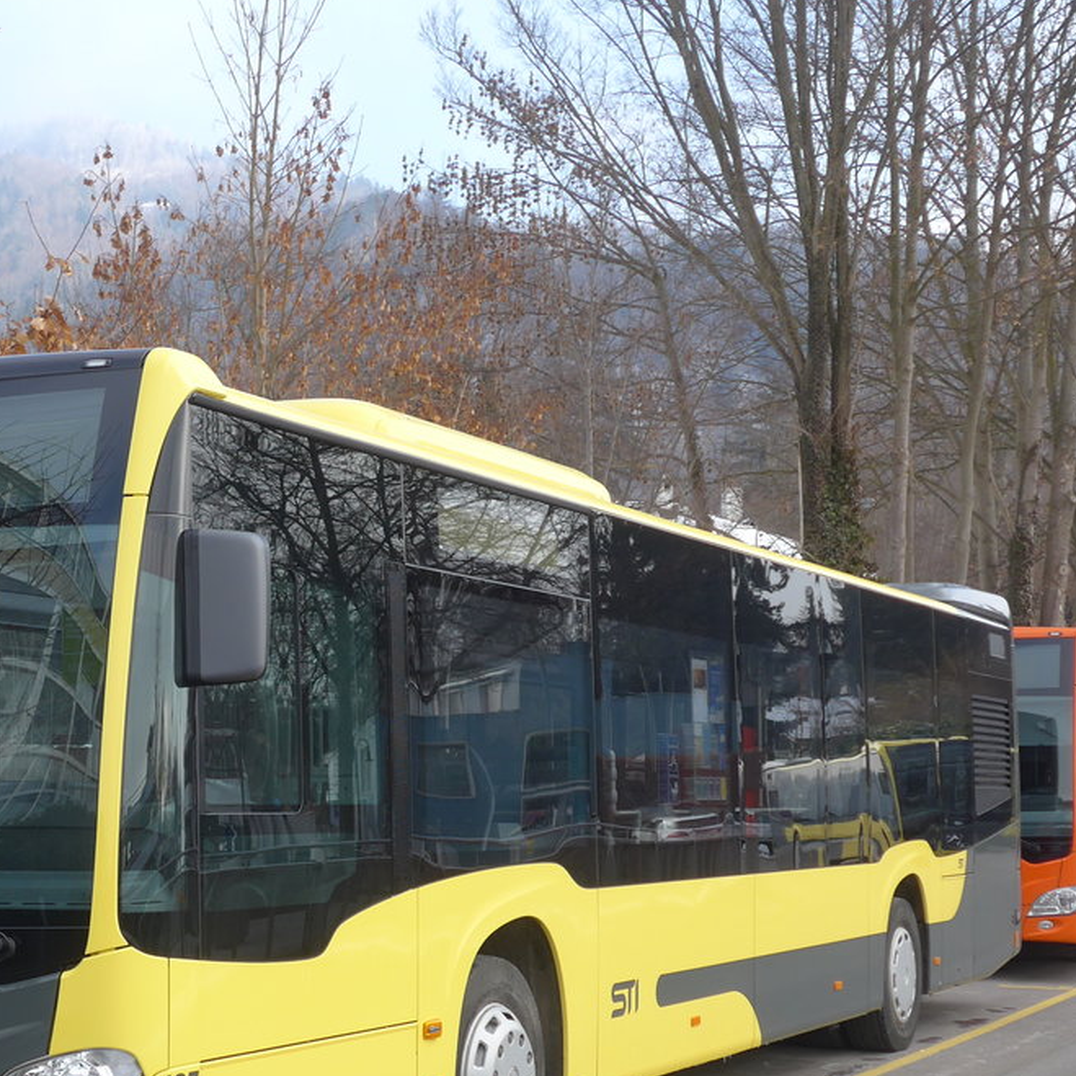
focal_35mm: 66
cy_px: 723
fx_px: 2321
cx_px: 237
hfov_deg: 25.7
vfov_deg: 25.9
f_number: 2.8
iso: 80
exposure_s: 1/400
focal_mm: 8.4
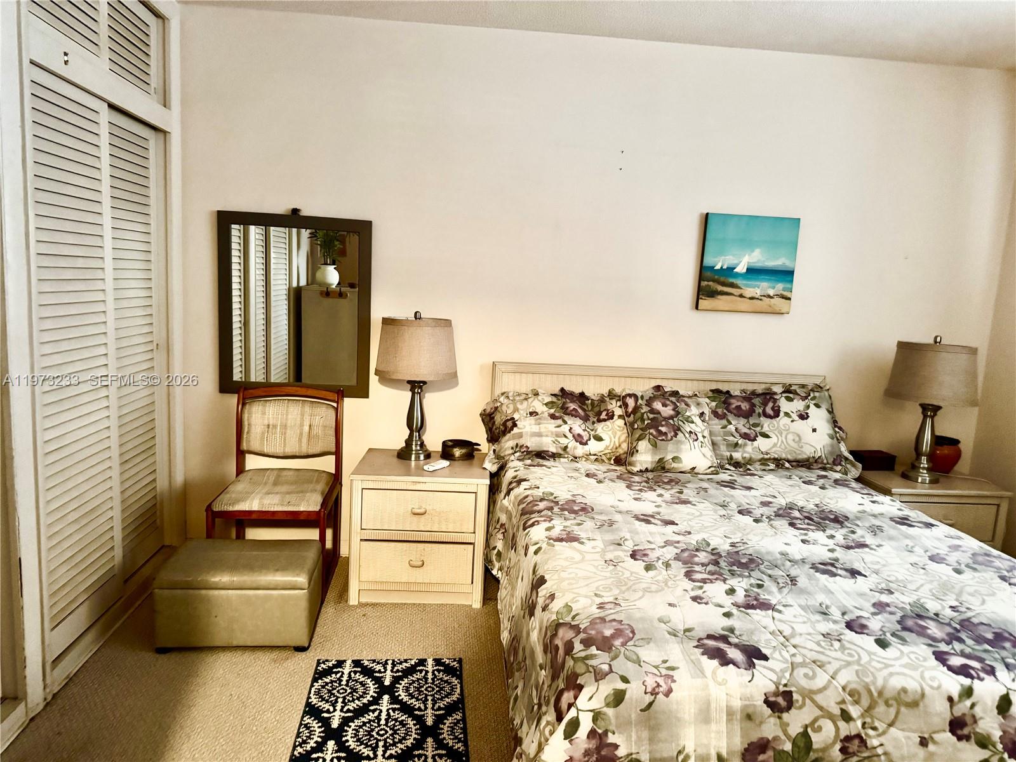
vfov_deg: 56.8
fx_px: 704
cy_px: 381
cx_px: 508
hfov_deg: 71.6
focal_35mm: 24
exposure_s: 1/30
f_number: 1.78
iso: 1000
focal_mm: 6.76
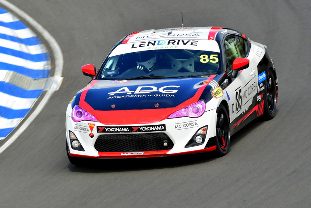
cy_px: 104
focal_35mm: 465
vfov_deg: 3.0
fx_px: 4018
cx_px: 156
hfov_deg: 4.4
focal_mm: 310
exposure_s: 1/250
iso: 320
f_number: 11
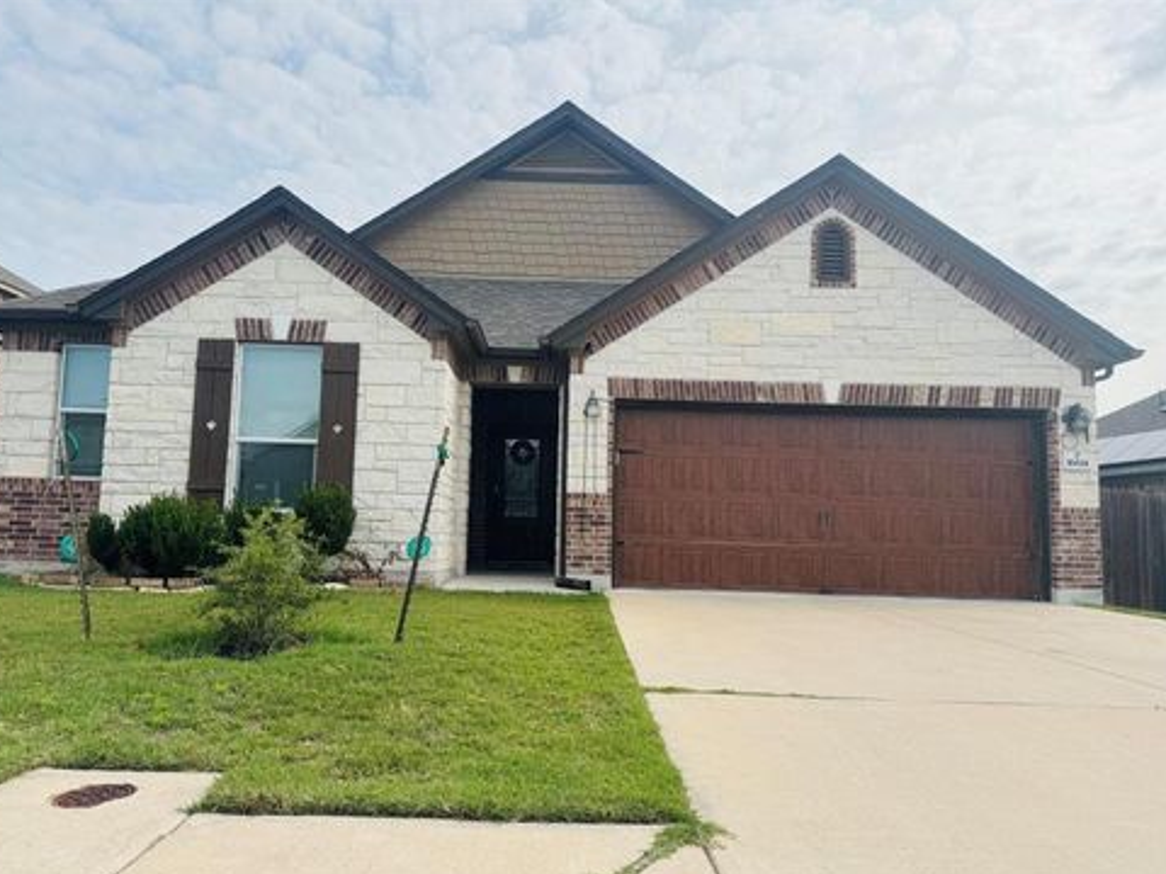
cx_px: 571
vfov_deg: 54.9
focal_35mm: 25
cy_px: 448
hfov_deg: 69.4
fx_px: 842
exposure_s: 1/4608
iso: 80
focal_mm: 6.76
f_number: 1.78
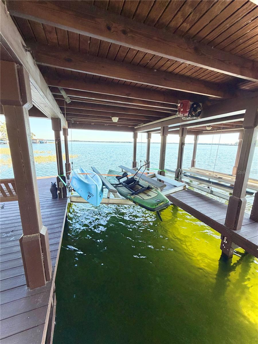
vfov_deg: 102.1
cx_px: 129
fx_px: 139
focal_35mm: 14
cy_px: 172
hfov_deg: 85.7
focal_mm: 2.22
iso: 64
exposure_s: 1/167
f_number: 2.2
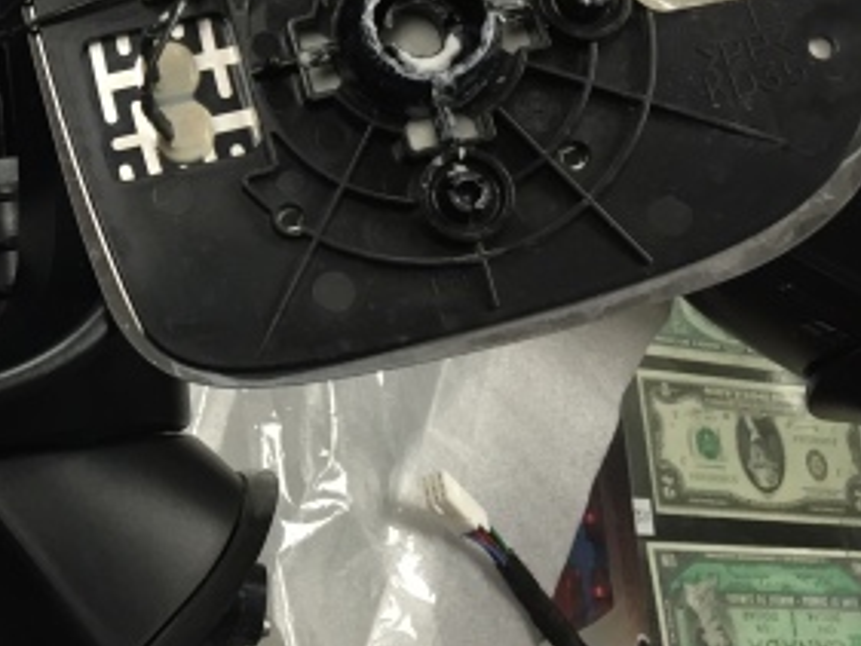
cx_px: -67
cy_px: 159
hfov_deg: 27.1
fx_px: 1642
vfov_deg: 22.1
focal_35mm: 66
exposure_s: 1/30
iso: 80
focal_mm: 4.15
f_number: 2.2
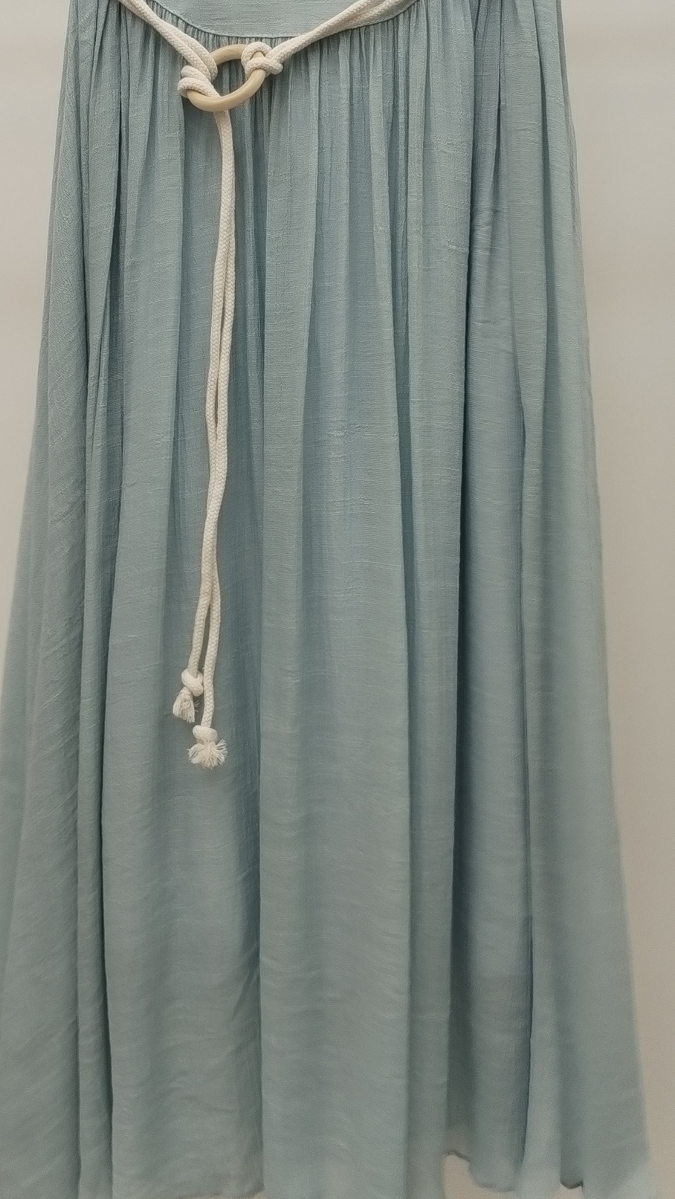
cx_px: 285
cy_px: 450
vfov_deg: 43.4
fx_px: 1495
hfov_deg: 25.4
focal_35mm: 47
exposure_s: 1/120
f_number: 1.8
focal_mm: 4.75
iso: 203
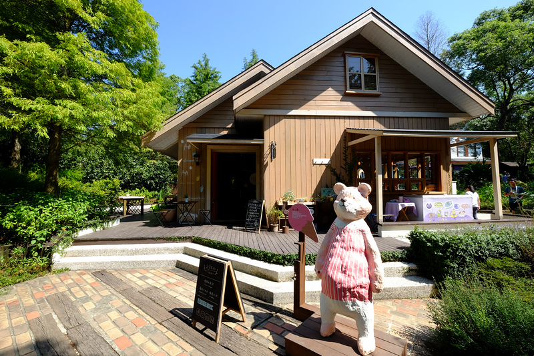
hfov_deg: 100.4
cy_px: 178
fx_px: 222
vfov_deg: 77.3
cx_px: 267
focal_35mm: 15
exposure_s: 1/125
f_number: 9
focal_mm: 10
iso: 200
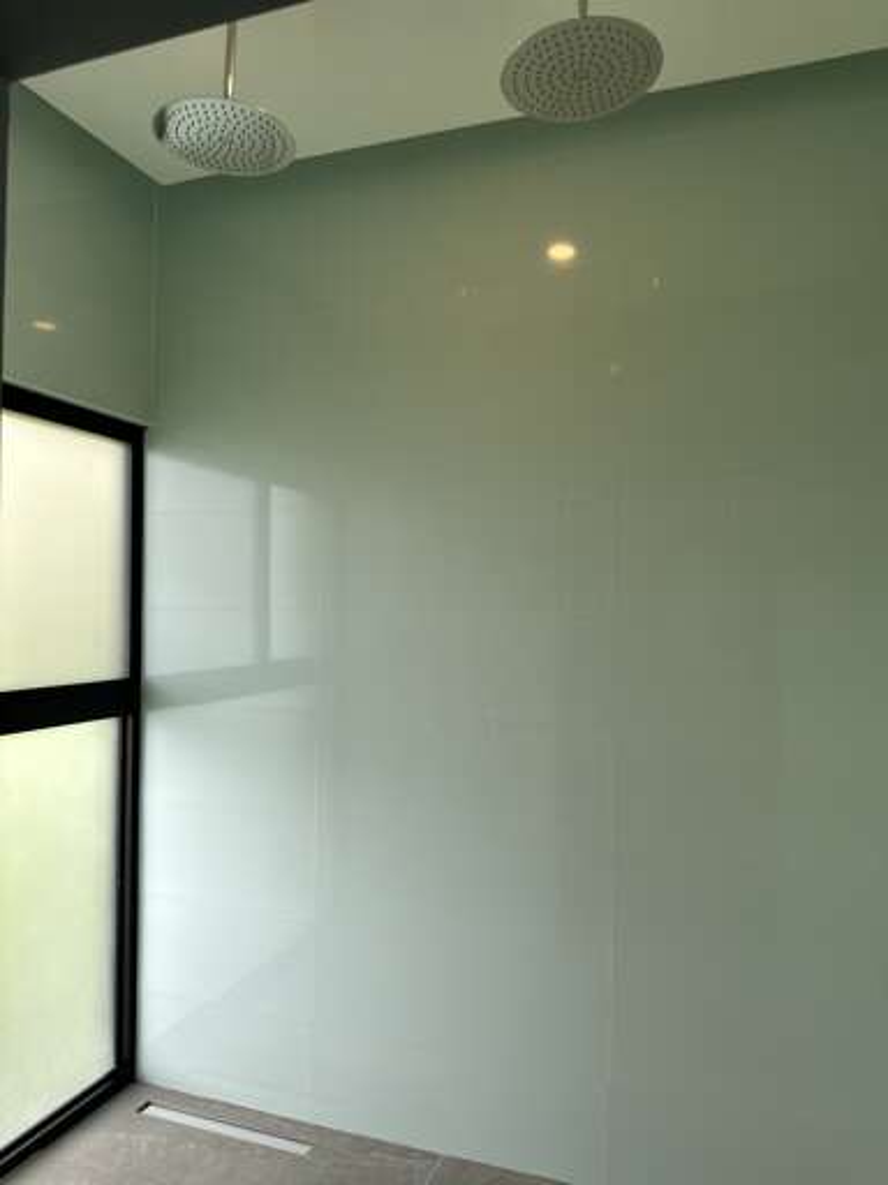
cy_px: 592
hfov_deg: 56.8
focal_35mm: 24
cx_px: 444
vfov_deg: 71.6
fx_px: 821
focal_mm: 6.86
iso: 80
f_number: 1.78
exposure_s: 1/121
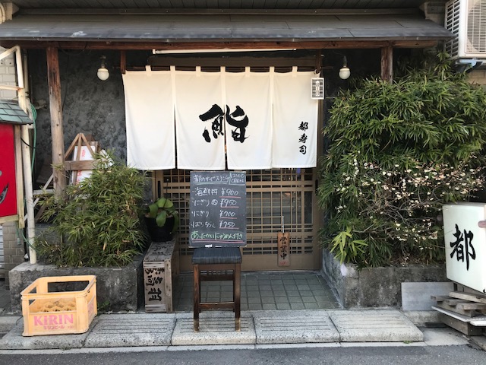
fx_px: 393
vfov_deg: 49.7
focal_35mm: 28
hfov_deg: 63.4
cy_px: 182
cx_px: 243
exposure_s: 1/306
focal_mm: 3.99
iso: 20
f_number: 1.8
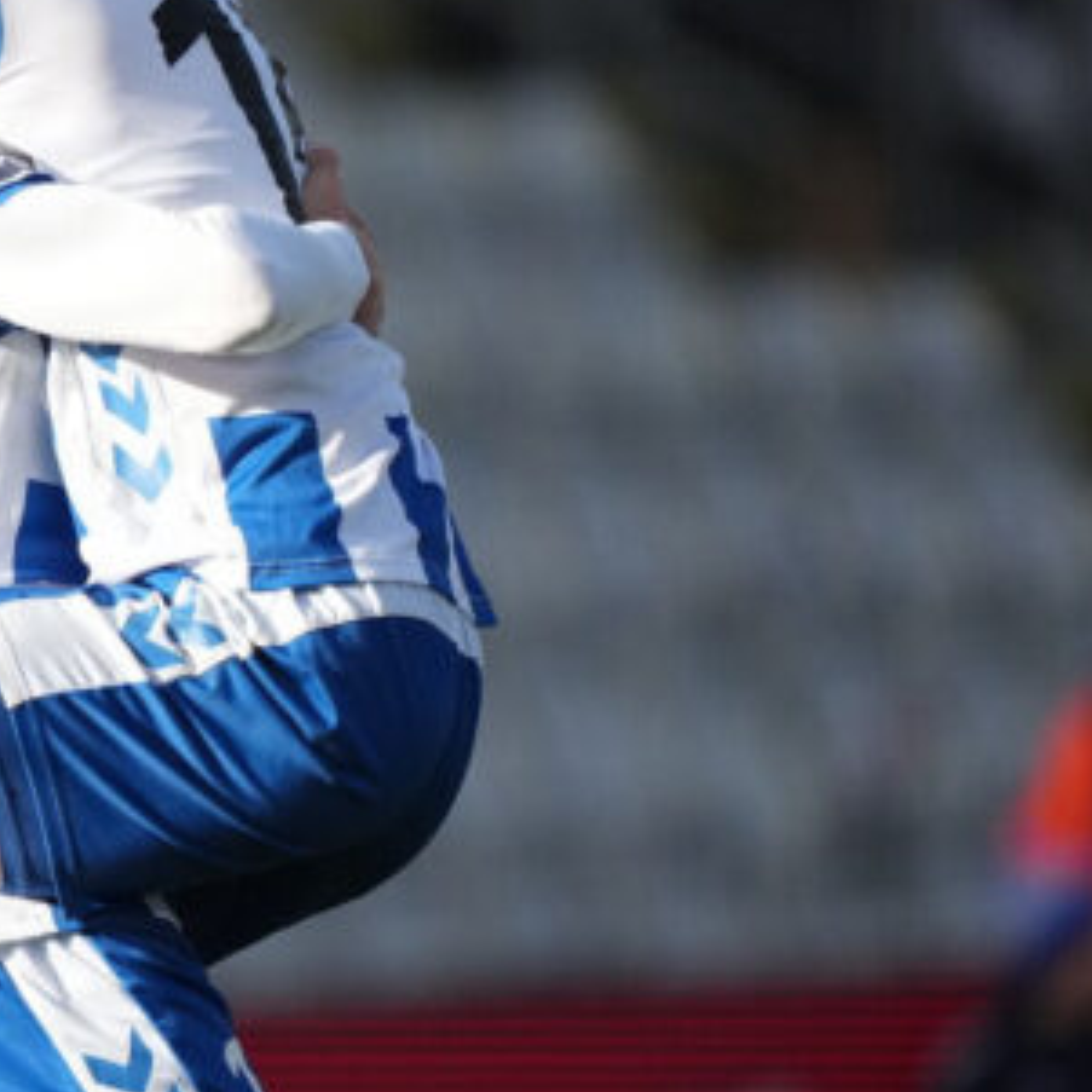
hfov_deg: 1.5
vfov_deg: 1.5
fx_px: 41222
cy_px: 430
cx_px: -609
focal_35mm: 1155
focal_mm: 400
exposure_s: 1/12800
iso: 1250
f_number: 2.8
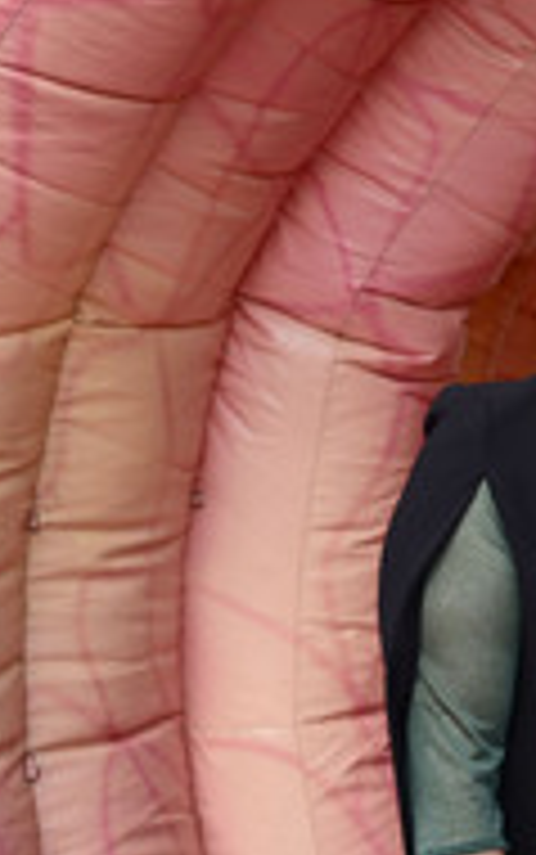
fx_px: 2310
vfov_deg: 20.9
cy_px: 598
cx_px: 872
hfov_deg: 12.4
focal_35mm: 99
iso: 320
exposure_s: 1/200
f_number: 5.6
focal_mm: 41
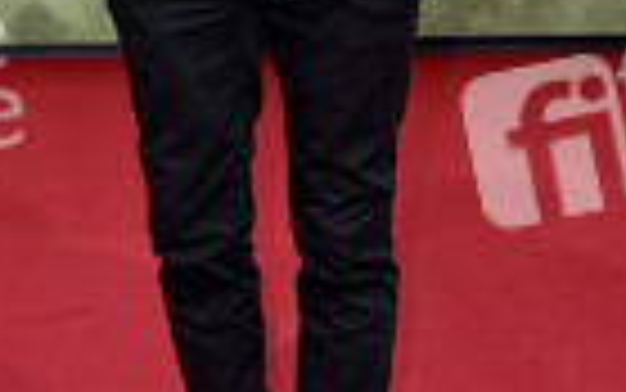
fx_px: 2407
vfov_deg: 9.2
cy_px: -104
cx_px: 284
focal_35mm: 141
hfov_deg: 14.8
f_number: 5.6
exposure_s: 1/250
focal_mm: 48
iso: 640
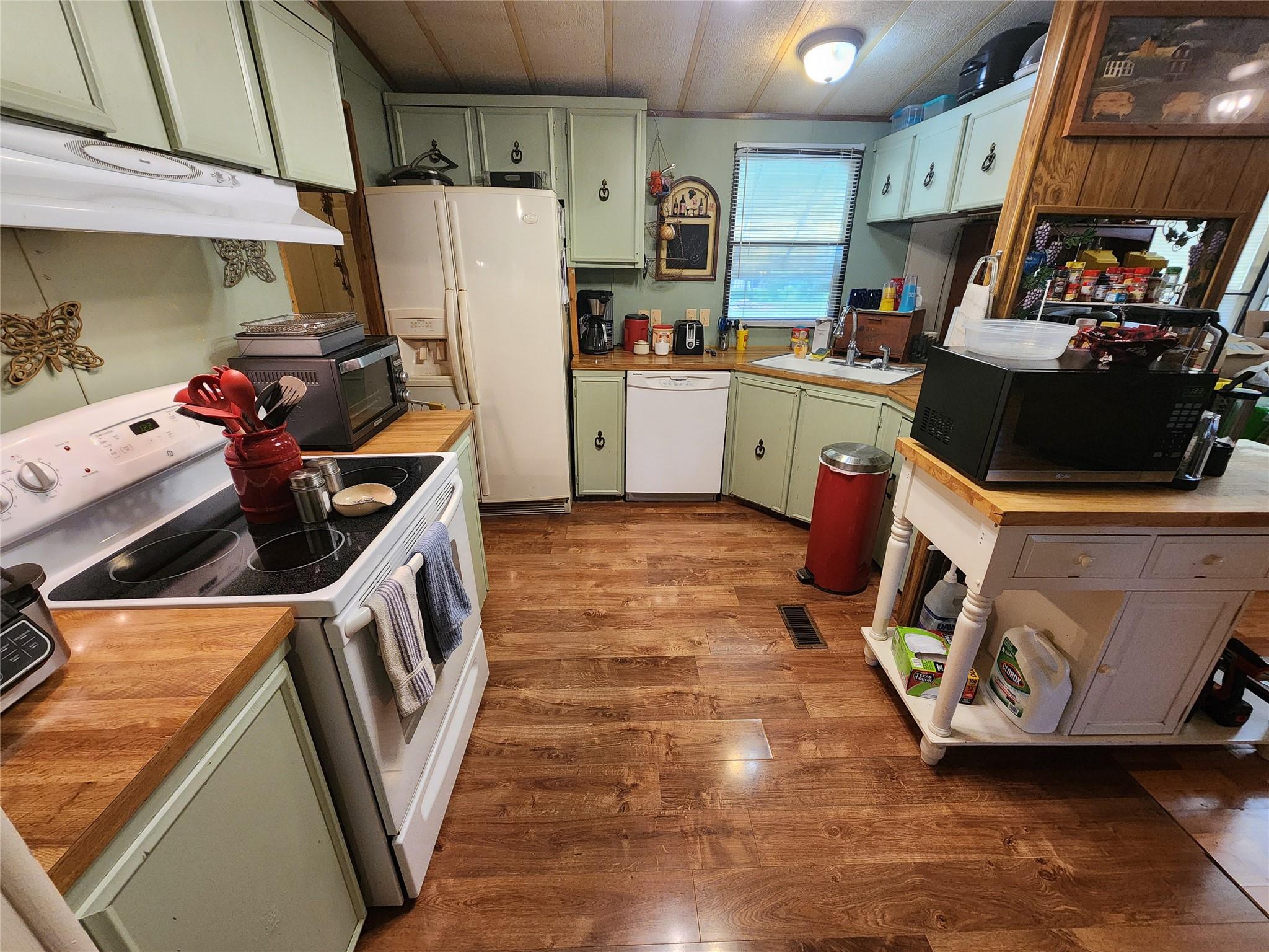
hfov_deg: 106.2
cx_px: 634
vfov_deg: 89.9
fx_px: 477
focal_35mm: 13
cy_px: 476
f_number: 2.2
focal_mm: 2.2
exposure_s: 1/60
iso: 320
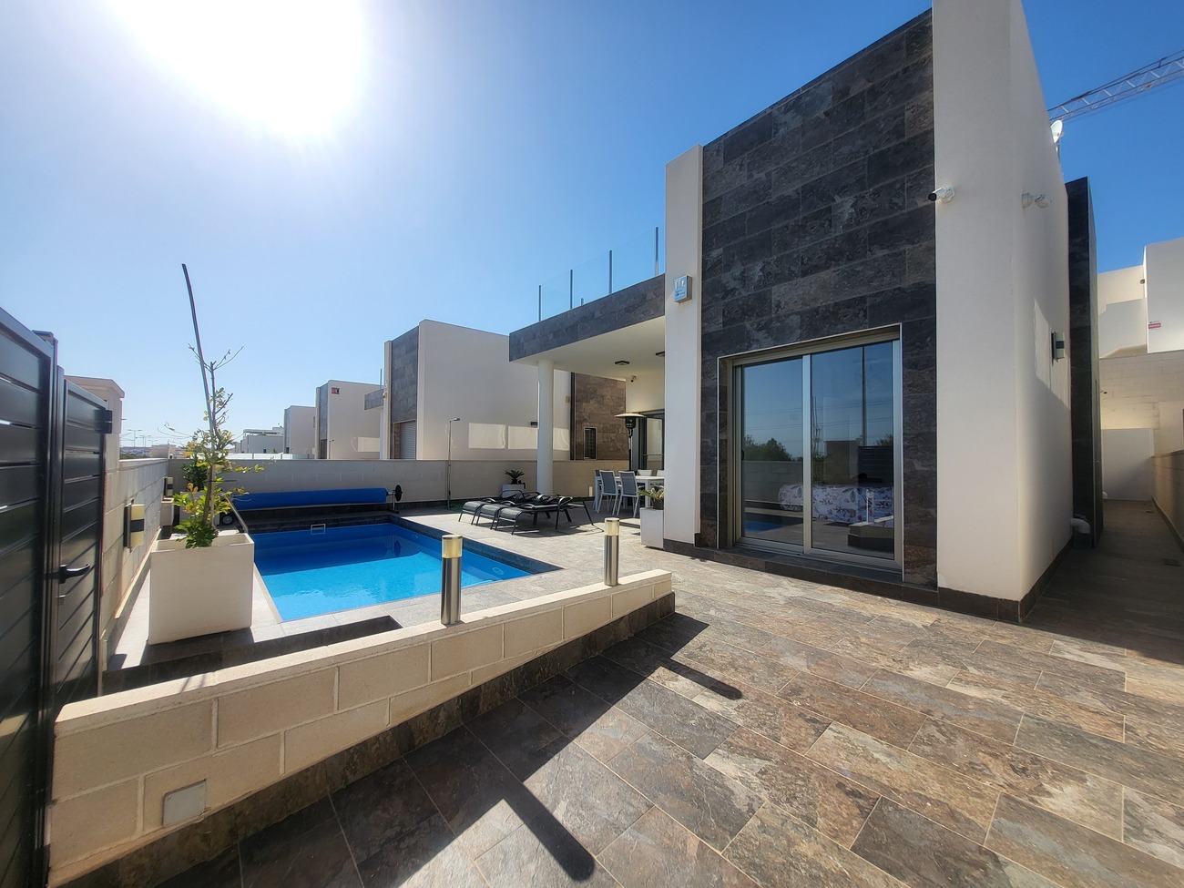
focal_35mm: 13
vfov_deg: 89.9
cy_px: 444
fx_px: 445
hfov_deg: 106.2
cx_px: 592
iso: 32
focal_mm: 1.74
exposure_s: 1/1476
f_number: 2.2
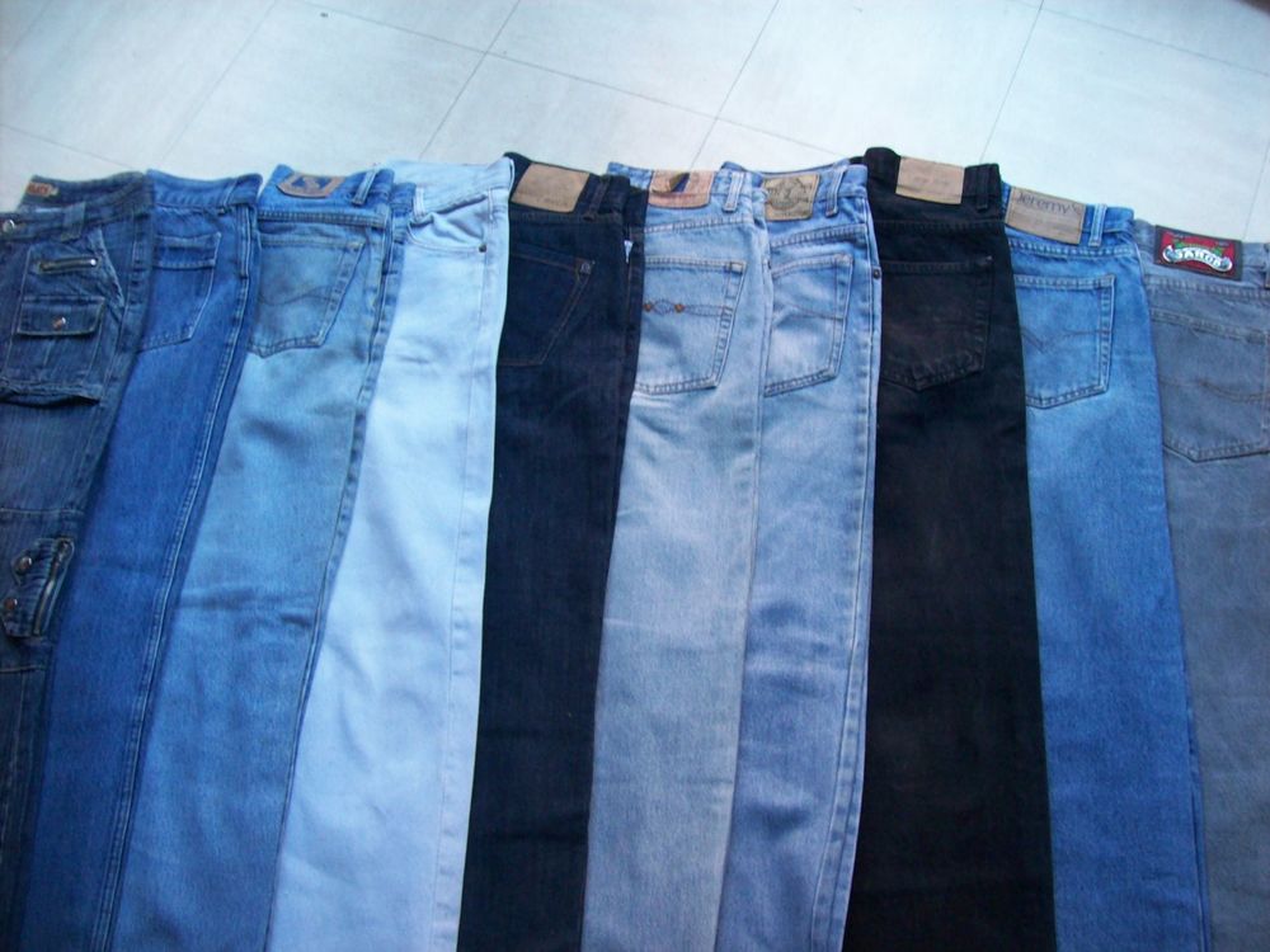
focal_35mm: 36
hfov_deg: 51.4
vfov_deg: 39.7
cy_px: 476
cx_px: 635
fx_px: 1321
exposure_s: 1/14.3
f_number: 2.7
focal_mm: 6
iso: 160
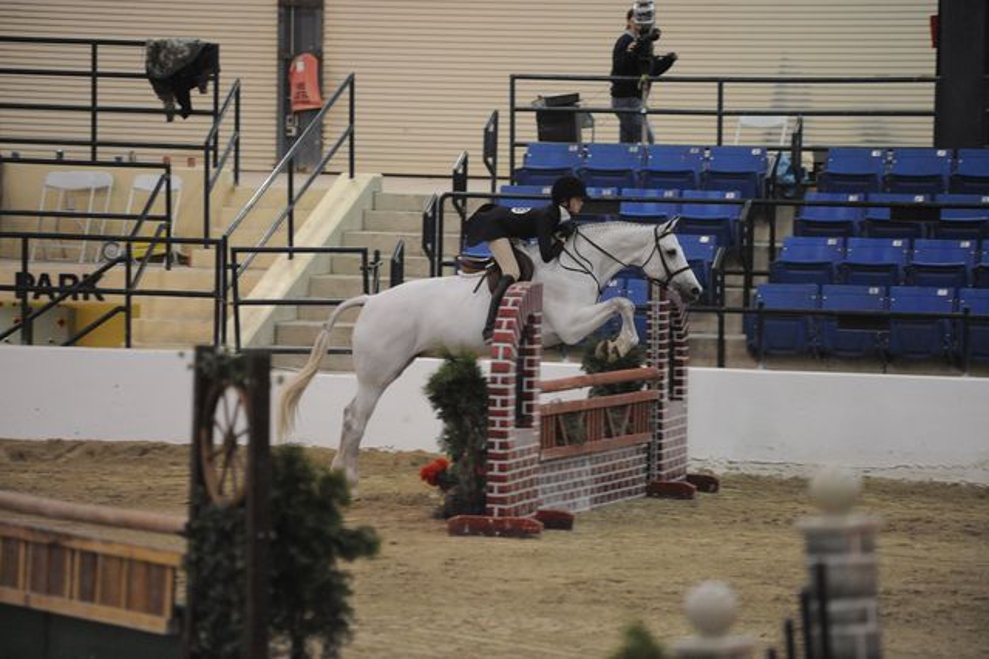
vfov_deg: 6.9
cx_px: 494
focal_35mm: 200
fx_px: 5491
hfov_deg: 10.3
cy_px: 330
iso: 6400
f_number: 2.8
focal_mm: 200
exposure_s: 1/400
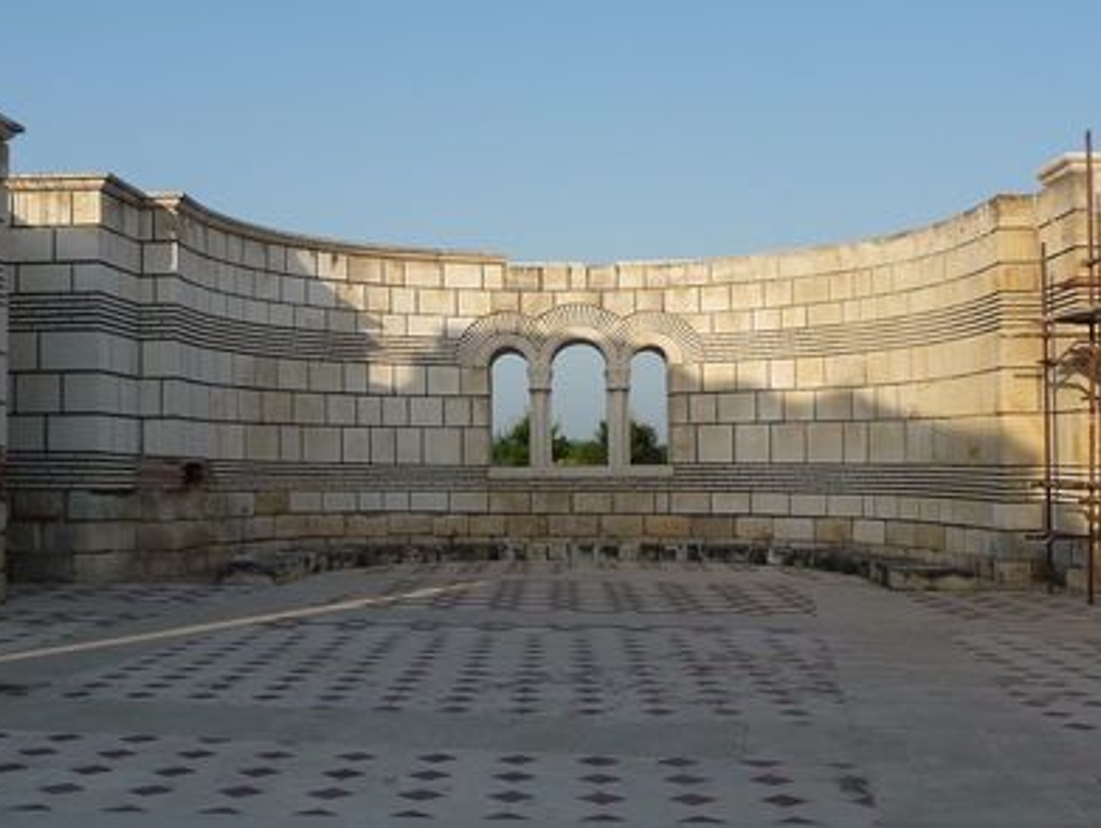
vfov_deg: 30.9
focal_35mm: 47
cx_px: 546
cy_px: 408
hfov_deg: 40.4
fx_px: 1496
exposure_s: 1/800
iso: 100
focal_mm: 6
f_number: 3.7
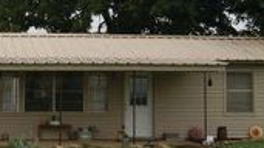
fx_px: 665
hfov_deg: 21.9
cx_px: 25
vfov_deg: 12.7
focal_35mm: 95
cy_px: 62
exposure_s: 1/160
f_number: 9
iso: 100
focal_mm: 24
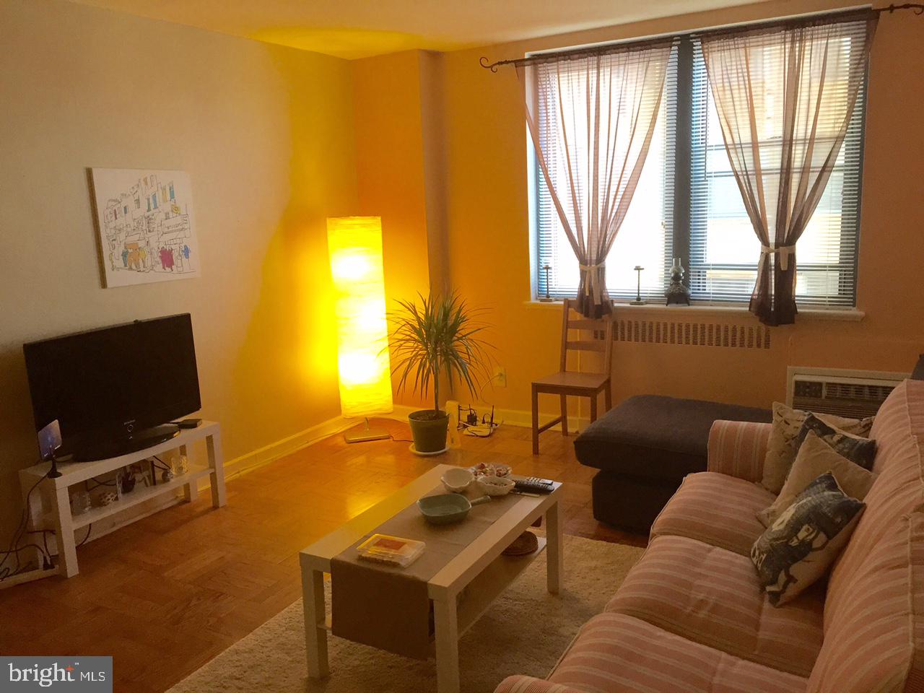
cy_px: 346
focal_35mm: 29
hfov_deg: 61.7
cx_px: 462
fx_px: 774
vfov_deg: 48.2
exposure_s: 1/30
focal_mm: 4.15
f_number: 2.2
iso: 50
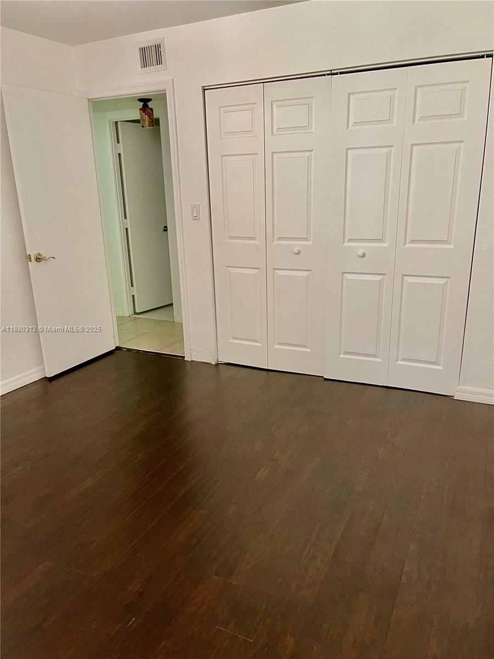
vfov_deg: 67.3
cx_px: 247
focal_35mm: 26
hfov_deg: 53.1
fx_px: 495
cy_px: 330
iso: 400
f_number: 1.6
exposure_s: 1/60
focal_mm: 5.1
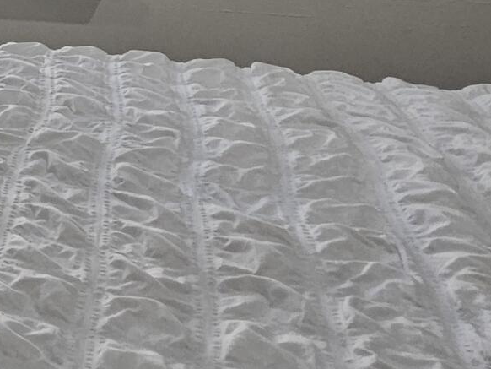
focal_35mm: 67
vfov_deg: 20.6
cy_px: -65
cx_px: -445
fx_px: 951
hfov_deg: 19.5
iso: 125
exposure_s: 1/60
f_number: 2.2
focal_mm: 2.2
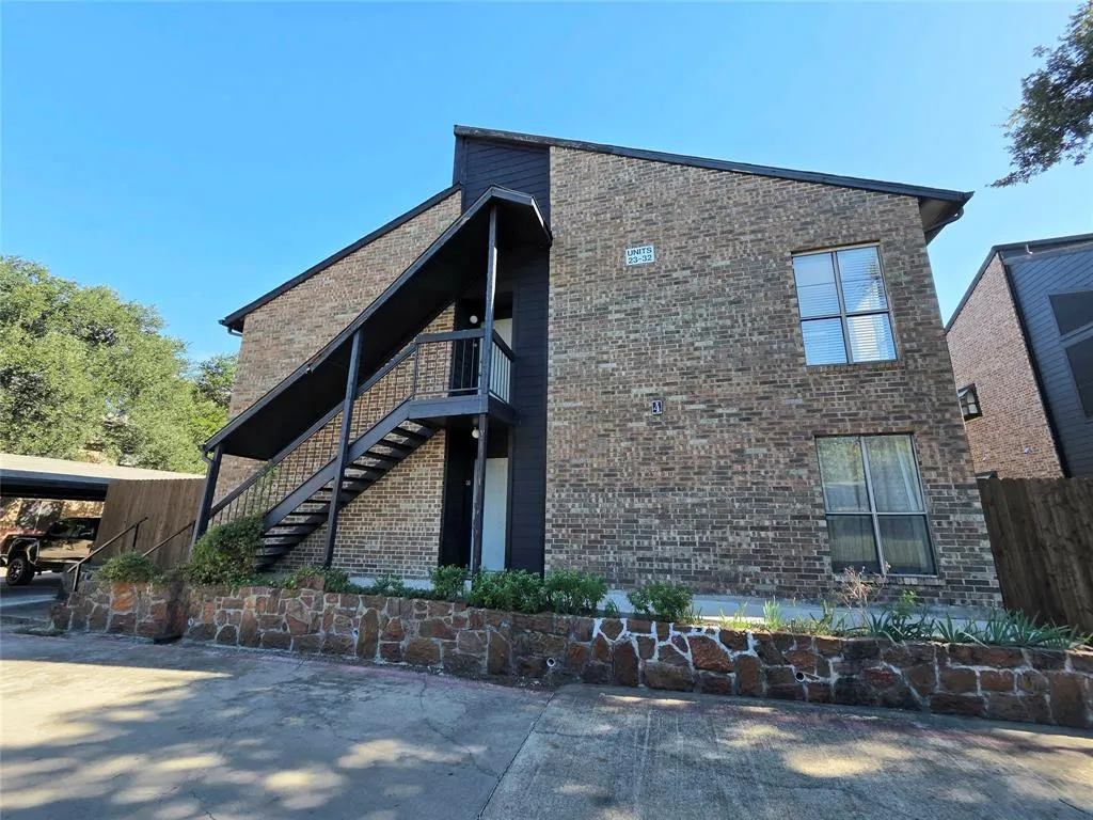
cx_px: 546
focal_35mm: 13
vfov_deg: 89.9
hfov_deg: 106.2
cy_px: 410
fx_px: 410
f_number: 2.2
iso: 50
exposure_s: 1/667
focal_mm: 2.2
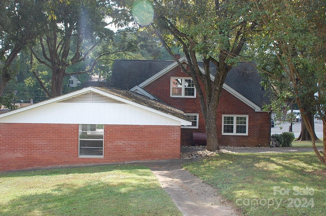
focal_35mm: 46
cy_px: 108
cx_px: 163
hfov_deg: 42.4
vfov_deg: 28.9
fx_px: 421
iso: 220
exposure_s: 1/125
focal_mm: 31
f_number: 5.6
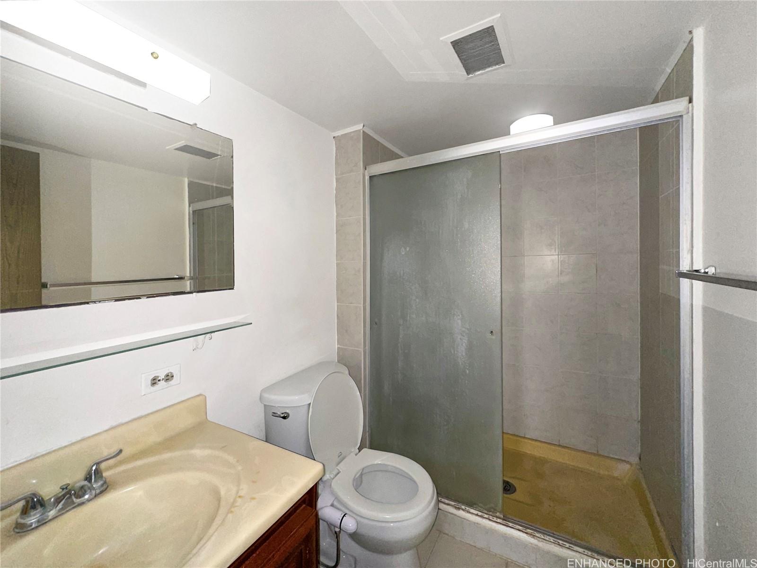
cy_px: 284
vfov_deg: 85.7
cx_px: 378
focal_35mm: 14
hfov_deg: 102.1
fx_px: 306
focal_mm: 2.22
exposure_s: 1/40
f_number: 2.2
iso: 160
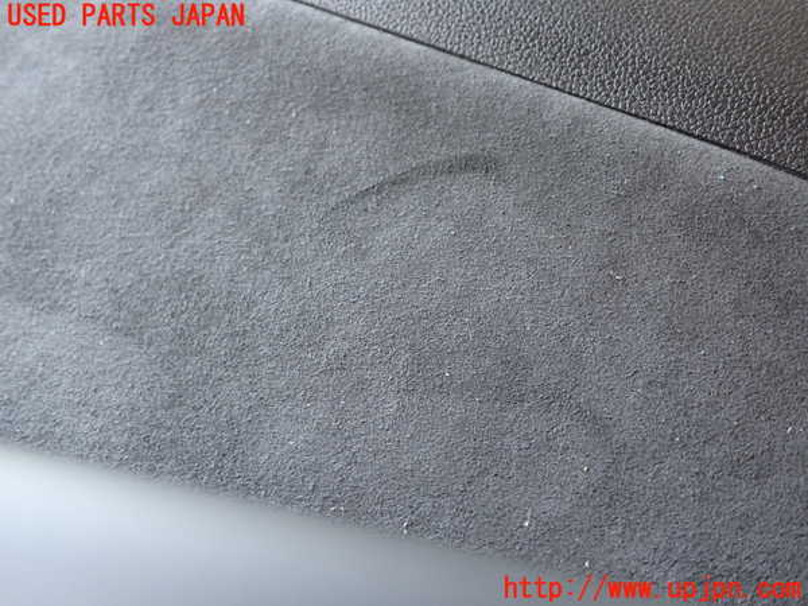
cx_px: 404
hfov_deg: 60.0
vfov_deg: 46.8
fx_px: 700
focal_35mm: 30
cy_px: 303
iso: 200
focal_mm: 5.4
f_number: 2.3
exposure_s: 1/30
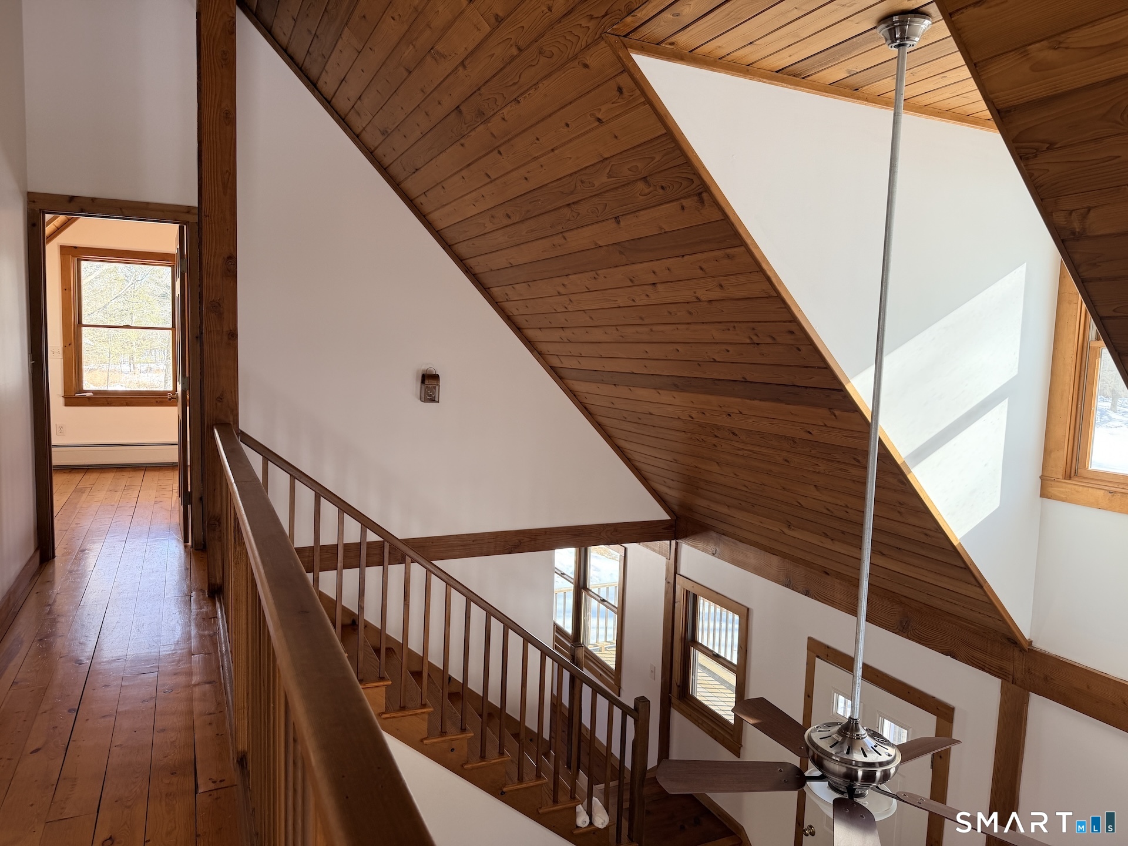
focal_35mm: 24
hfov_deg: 71.6
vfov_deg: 56.8
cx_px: 564
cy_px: 423
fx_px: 782
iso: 80
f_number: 1.78
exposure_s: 1/188
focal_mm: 6.76
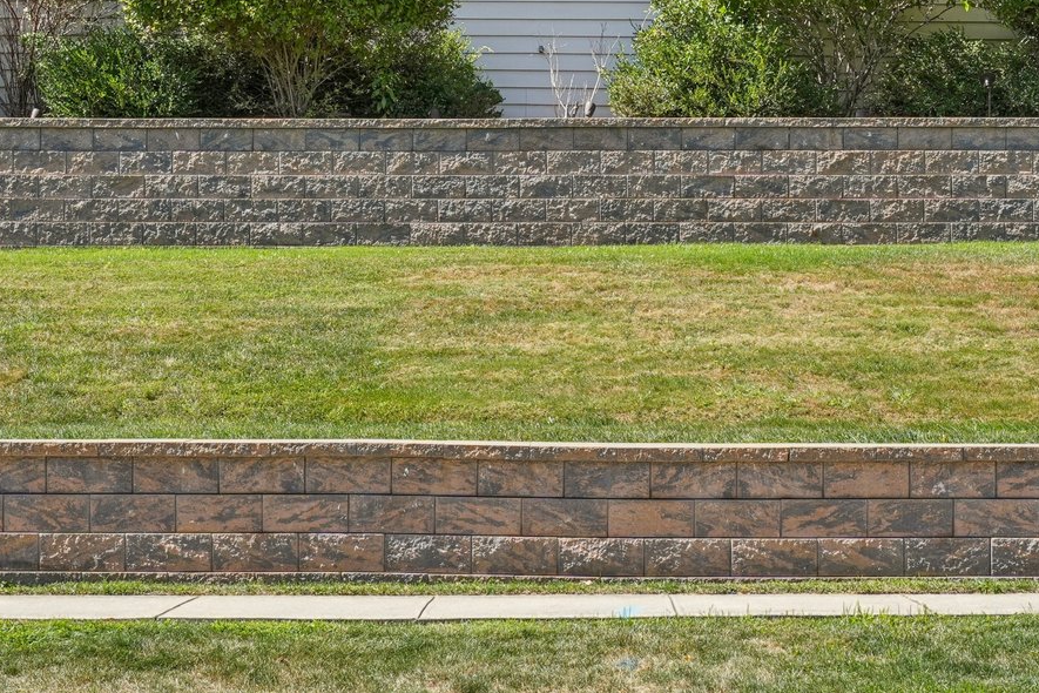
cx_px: 460
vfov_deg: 16.3
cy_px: -106
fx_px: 2338
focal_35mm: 81
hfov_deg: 25.0
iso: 400
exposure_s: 1/320
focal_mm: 35
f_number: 8
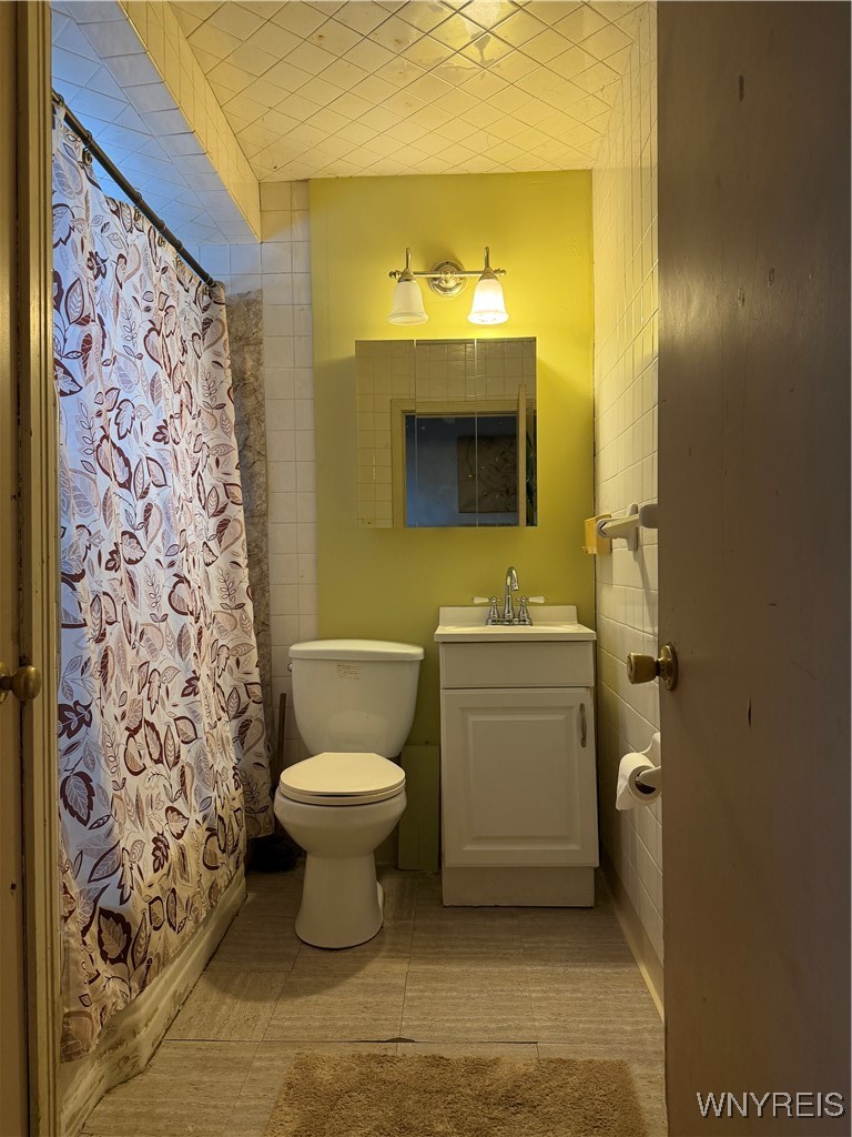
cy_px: 568
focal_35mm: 24
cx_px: 426
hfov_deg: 56.8
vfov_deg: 71.6
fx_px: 788
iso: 200
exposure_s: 1/60
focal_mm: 6.76
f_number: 1.78
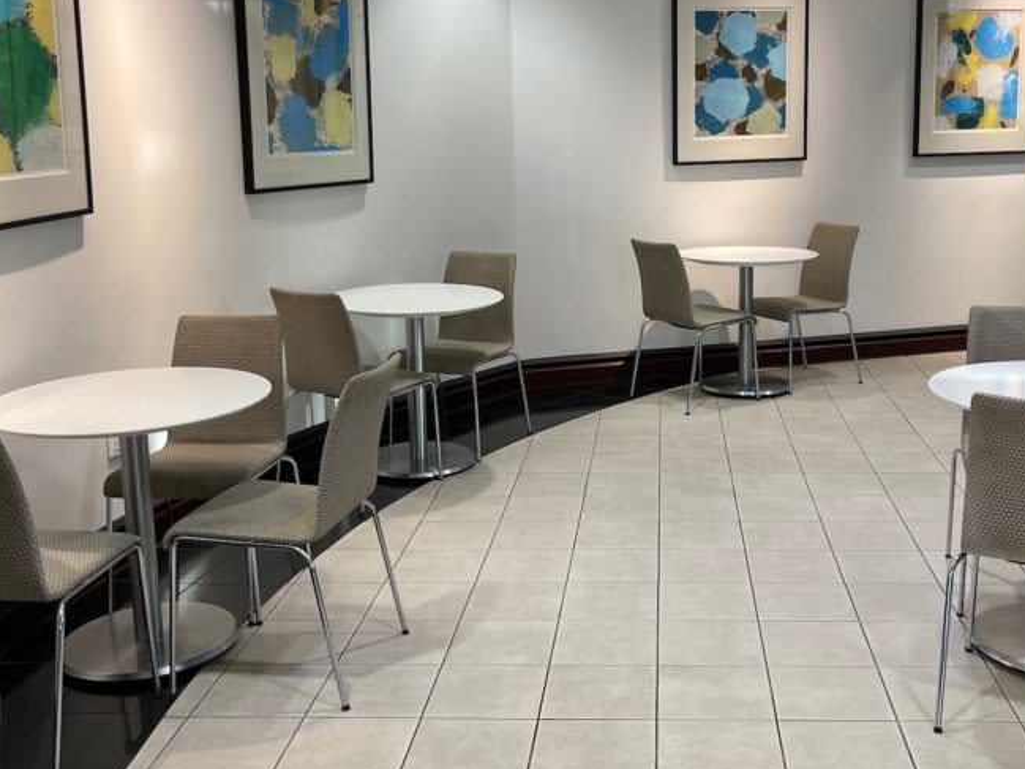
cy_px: 295
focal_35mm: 41
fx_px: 1214
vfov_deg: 35.0
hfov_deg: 45.6
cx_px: 592
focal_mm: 5.1
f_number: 1.6
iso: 80
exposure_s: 1/60
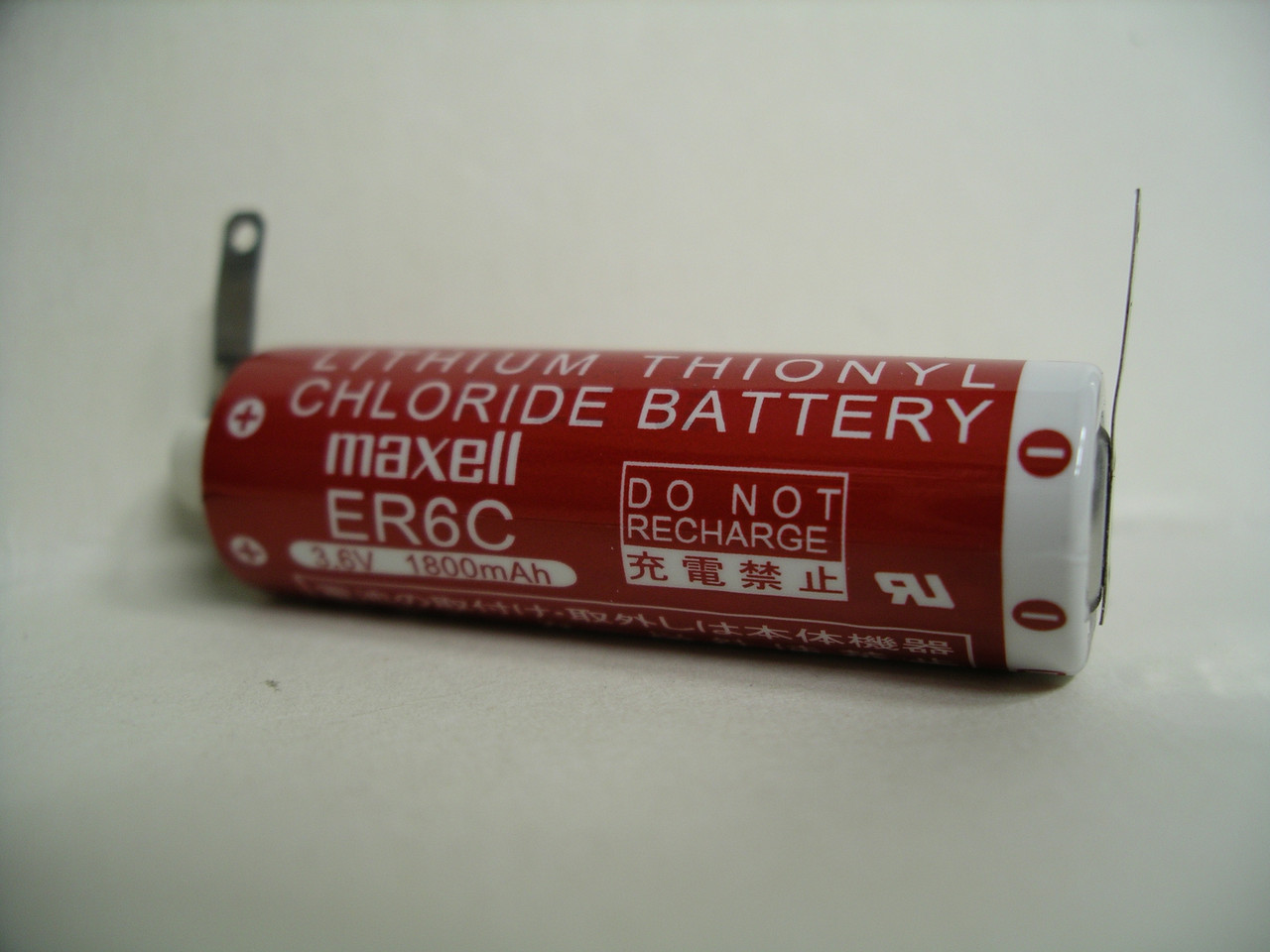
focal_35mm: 37
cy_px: 476
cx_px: 635
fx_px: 1357
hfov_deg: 50.1
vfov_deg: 38.7
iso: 64
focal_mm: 7.8
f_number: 2.8
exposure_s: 1/40
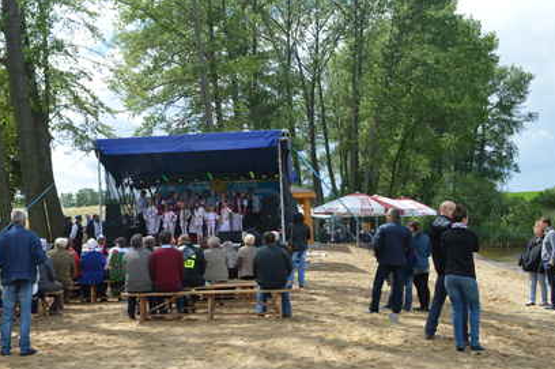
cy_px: 195
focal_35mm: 49
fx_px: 755
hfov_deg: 39.6
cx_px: 161
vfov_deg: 27.5
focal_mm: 22
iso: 100
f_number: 8
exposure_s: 1/250
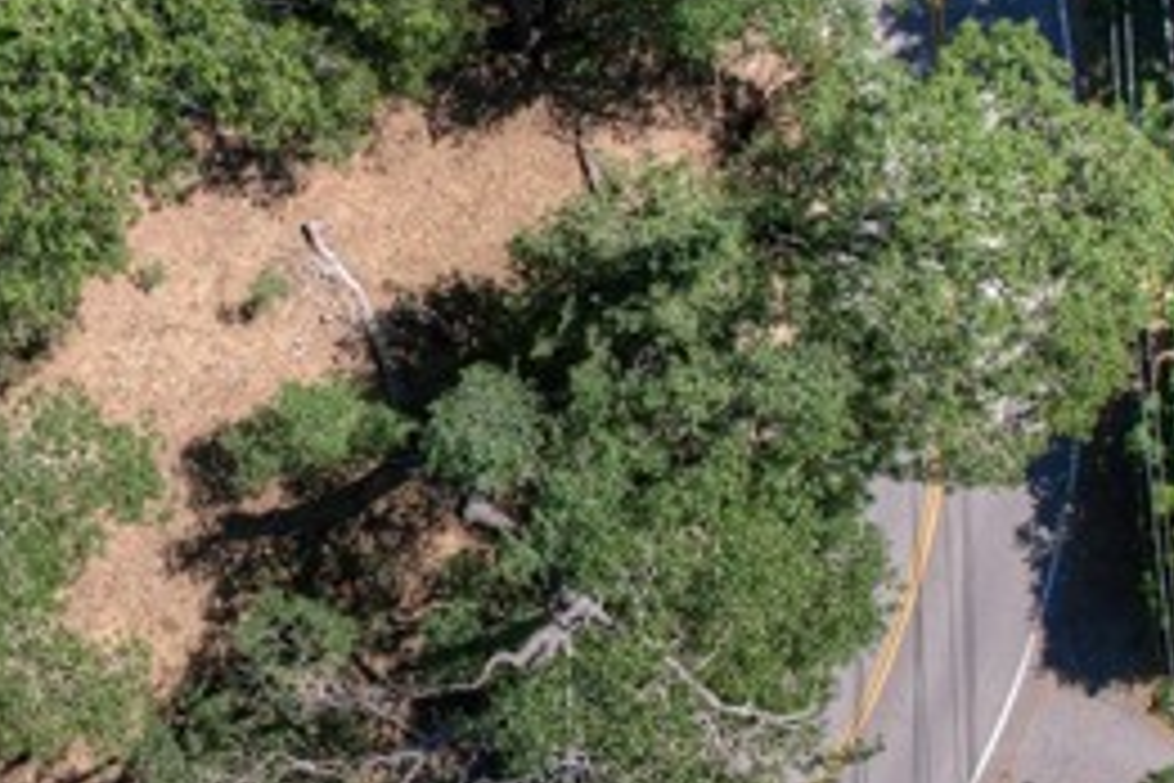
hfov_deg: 33.8
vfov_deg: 24.9
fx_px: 1761
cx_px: 9
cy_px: 531
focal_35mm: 54
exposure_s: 1/1600
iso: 100
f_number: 2.8
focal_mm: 8.4
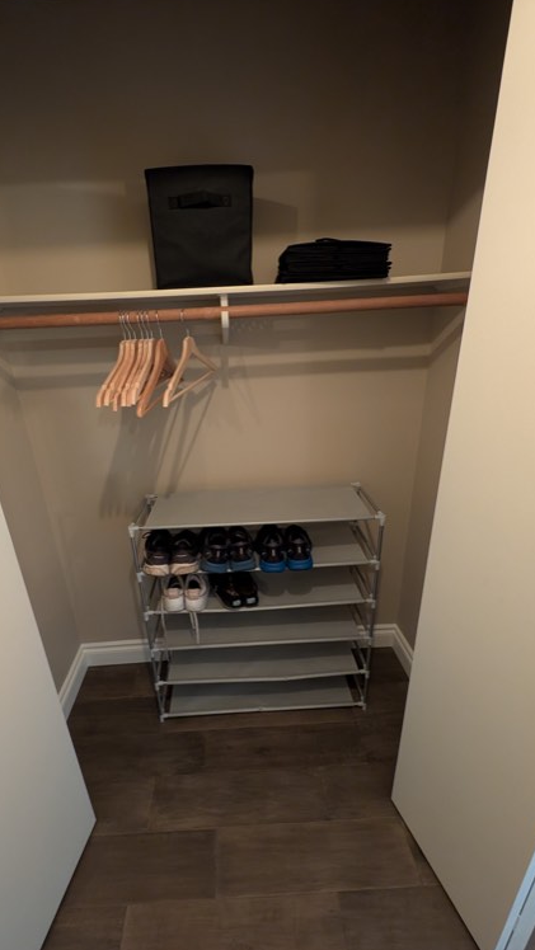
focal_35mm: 14
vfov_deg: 106.8
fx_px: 353
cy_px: 471
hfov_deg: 74.0
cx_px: 235
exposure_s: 1/24
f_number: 1.95
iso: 851
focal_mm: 2.23
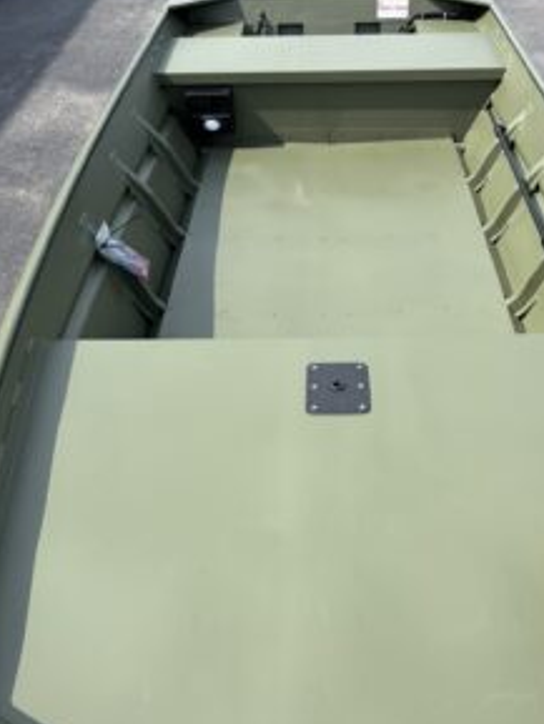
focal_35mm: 36
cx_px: 328
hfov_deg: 39.5
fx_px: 754
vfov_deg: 51.0
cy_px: 433
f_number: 1.6
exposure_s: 1/1721
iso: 50
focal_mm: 5.96
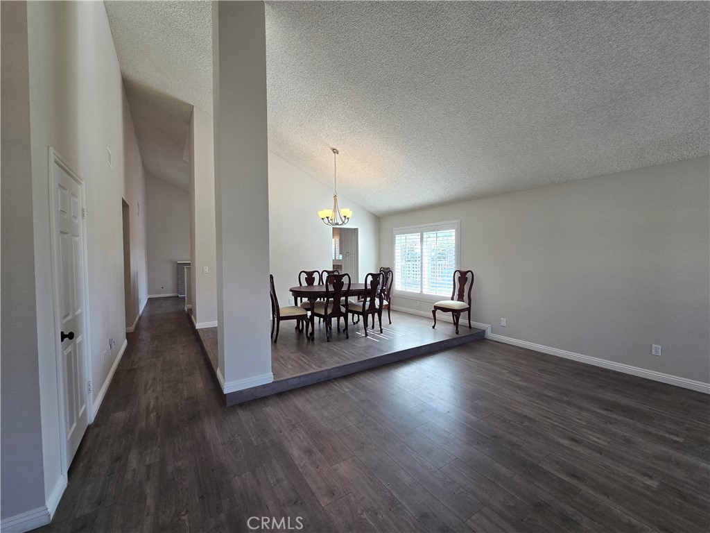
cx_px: 355
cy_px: 266
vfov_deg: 89.9
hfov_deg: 106.2
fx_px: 267
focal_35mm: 13
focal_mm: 2.2
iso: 80
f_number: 2.2
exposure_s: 1/120
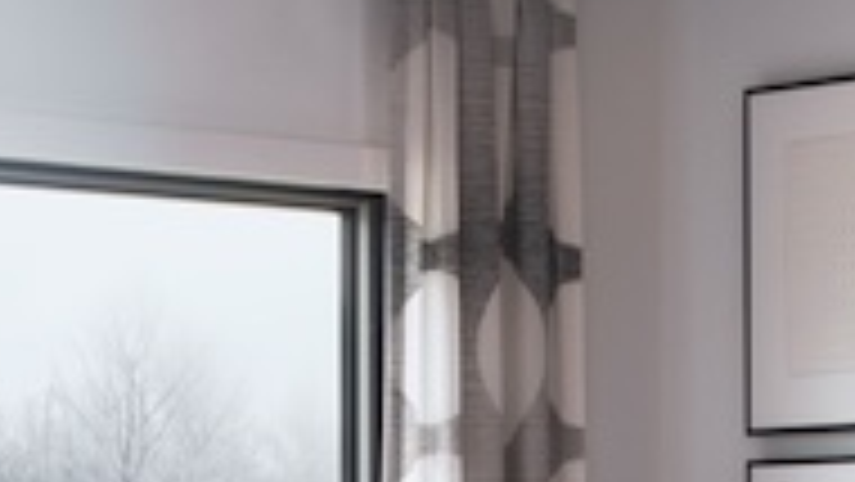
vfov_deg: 6.1
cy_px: 845
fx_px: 4467
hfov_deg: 10.9
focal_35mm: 197
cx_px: 500
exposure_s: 1/30
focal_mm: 31
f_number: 7.1
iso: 200
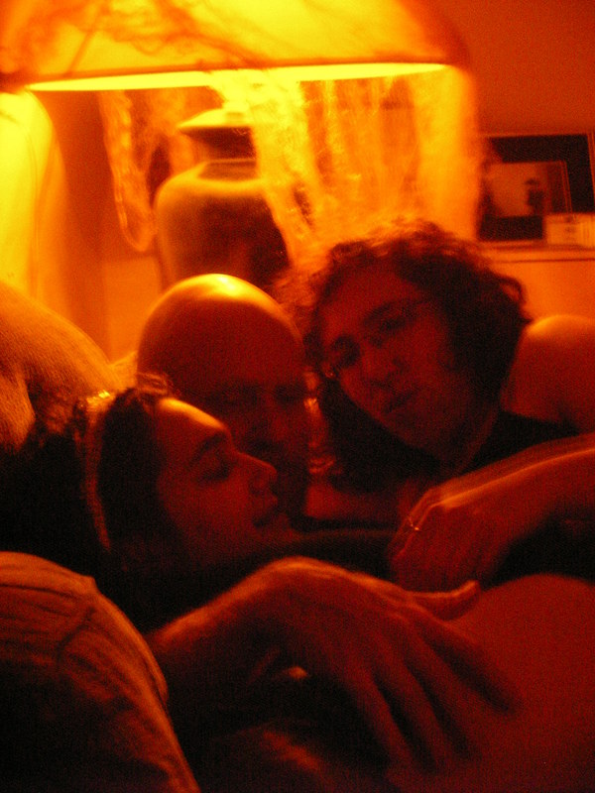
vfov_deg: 24.4
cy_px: 396
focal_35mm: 80
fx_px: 1833
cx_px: 298
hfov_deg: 18.4
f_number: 3.7
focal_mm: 13.3
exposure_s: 1/2
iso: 400
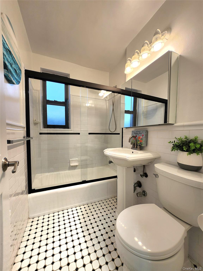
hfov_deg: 89.9
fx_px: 102
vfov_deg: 106.2
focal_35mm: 13
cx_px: 102
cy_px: 136
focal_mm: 1.74
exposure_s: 1/60.2
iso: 40
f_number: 2.2
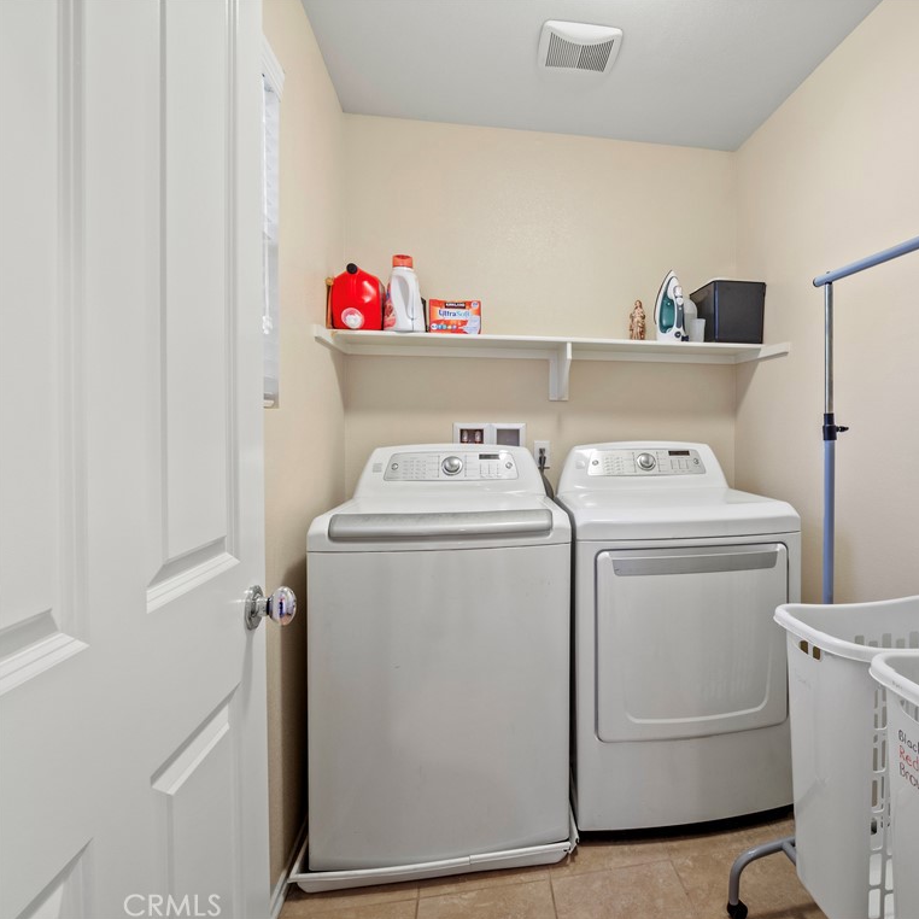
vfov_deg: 77.7
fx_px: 571
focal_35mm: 19
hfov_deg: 75.3
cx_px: 613
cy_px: 460
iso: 200
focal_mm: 8
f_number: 9
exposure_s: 1
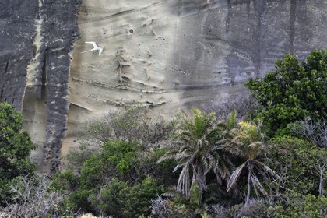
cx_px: 164
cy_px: 109
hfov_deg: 10.3
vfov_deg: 6.9
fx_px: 1817
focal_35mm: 200
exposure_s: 1/320
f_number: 6.3
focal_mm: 200
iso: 200
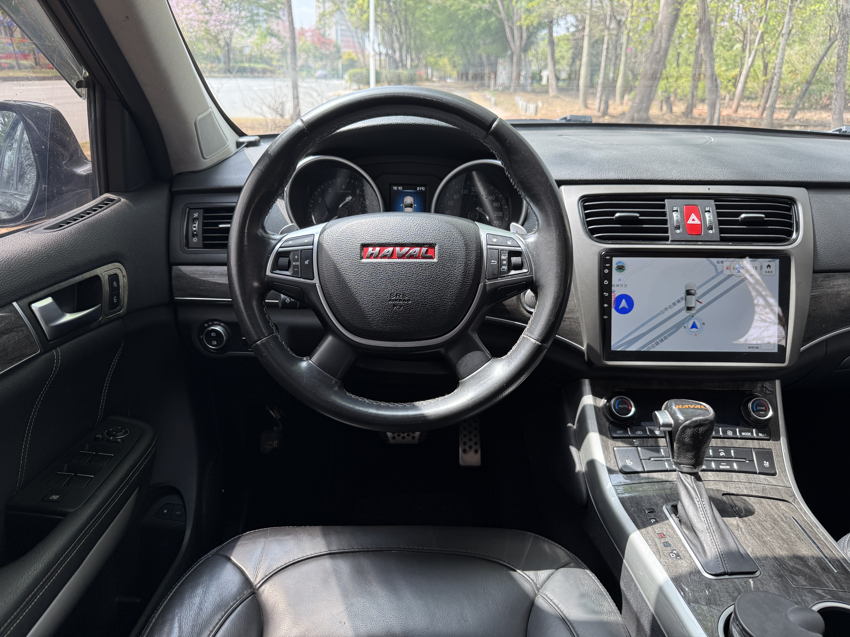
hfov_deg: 71.6
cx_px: 425
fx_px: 589
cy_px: 318
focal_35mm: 24
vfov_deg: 56.8
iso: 100
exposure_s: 1/294
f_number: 1.78
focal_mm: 6.76
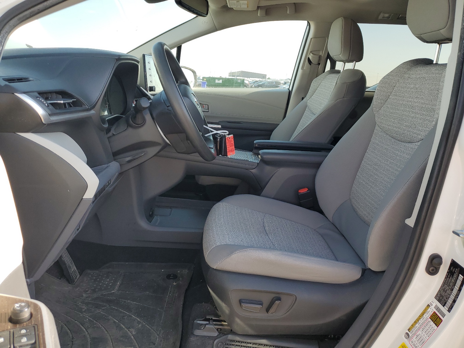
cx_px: 232
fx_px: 349
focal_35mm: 26
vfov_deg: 53.1
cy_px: 174
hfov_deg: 67.3
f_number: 1.5
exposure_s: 1/556
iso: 50
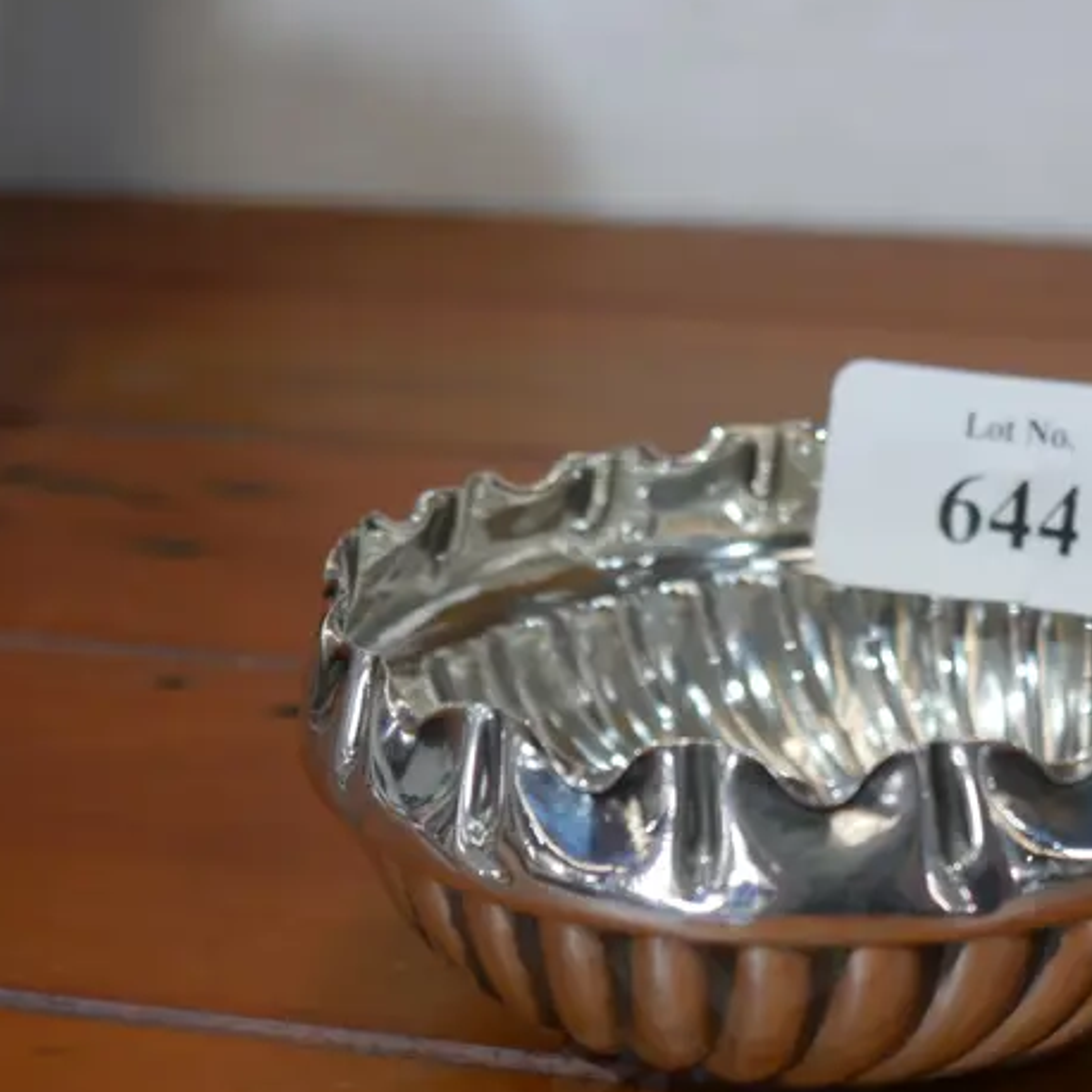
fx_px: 2820
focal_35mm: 79
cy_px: 795
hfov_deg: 21.4
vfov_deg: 21.8
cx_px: 987
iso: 320
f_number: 4.4
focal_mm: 20
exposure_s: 1/60
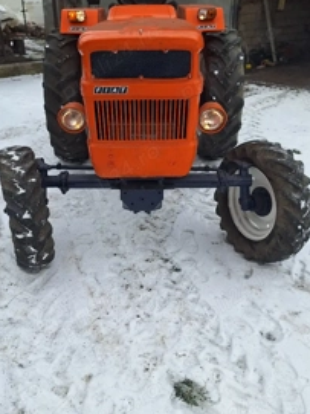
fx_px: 406
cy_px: 200
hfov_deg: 41.7
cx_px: 140
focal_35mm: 34
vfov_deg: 54.0
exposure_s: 1/1111
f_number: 1.8
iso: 40
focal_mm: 5.54
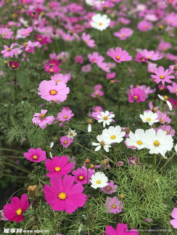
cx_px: 88
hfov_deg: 25.7
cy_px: 118
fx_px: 389
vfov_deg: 33.8
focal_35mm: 57
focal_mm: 6.6
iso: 20
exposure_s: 1/257
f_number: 2.8
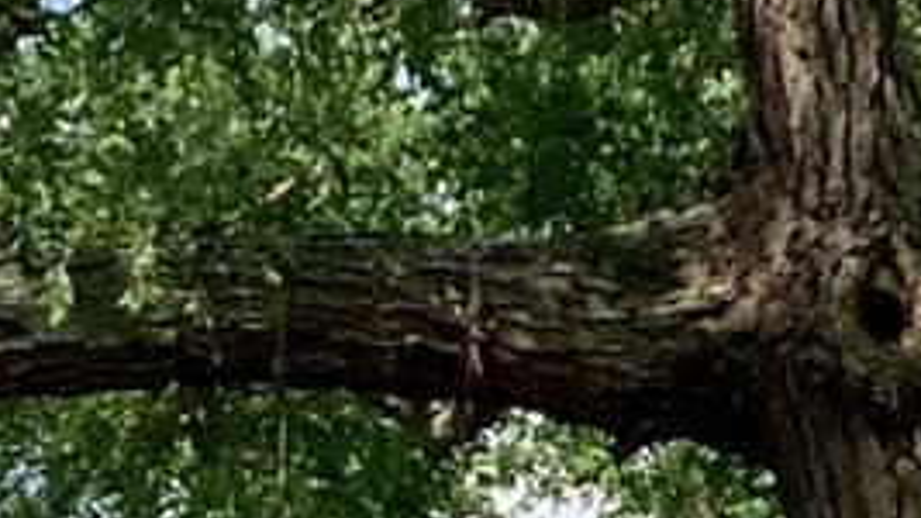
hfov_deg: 8.3
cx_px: 731
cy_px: 1216
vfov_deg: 4.6
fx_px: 6323
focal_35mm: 259
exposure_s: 1/522
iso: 25
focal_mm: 3.3
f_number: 2.4
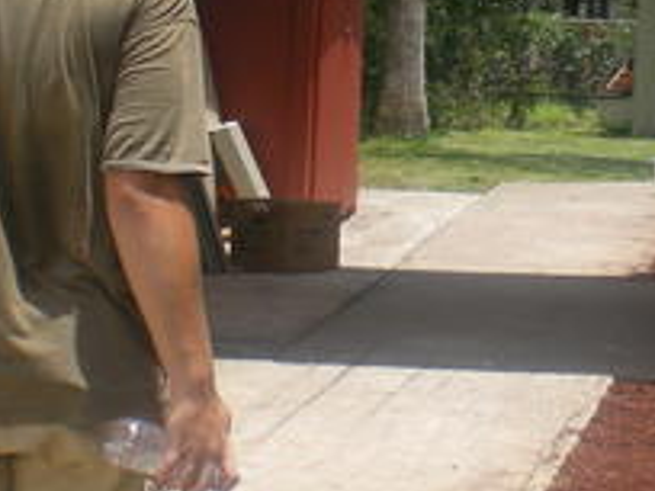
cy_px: 289
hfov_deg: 16.4
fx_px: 2252
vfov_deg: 12.4
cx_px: 581
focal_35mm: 119
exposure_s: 1/313
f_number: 4.6
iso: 64
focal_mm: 6.3
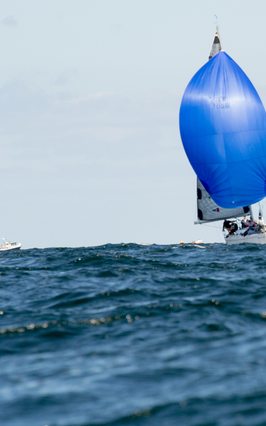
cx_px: 365
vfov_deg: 3.8
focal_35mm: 555
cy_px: 222
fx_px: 6437
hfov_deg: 2.4
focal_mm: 200
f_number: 11
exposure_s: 1/500
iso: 280
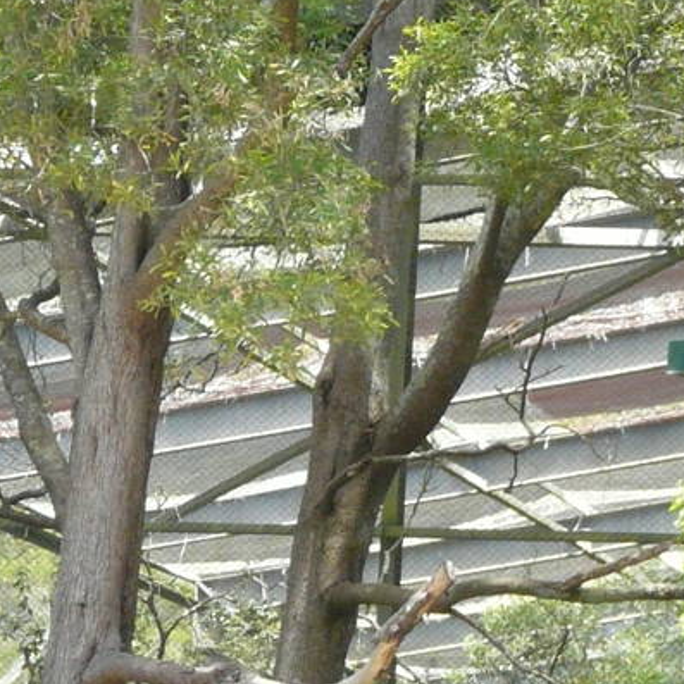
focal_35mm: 303
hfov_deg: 5.8
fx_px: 6774
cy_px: 588
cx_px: 703
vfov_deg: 5.8
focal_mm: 14
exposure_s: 1/200
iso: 250
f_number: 3.6
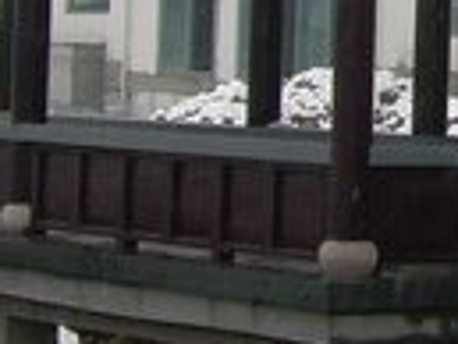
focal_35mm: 224
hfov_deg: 8.5
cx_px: 778
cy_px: -223
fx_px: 2966
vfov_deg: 6.5
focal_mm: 6.3
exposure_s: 1/30
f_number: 2.8
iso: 50
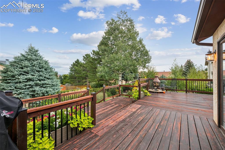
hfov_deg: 100.4
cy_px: 75
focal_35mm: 15
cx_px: 112
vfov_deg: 77.3
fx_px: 94
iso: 100
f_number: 11
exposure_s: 1/2.5
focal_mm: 15
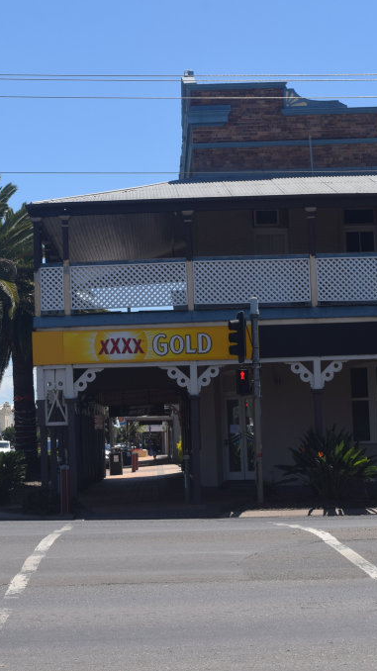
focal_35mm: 76
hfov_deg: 15.9
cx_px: 151
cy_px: 336
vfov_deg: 27.9
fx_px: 1352
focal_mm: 32
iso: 200
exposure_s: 1/400
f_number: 10
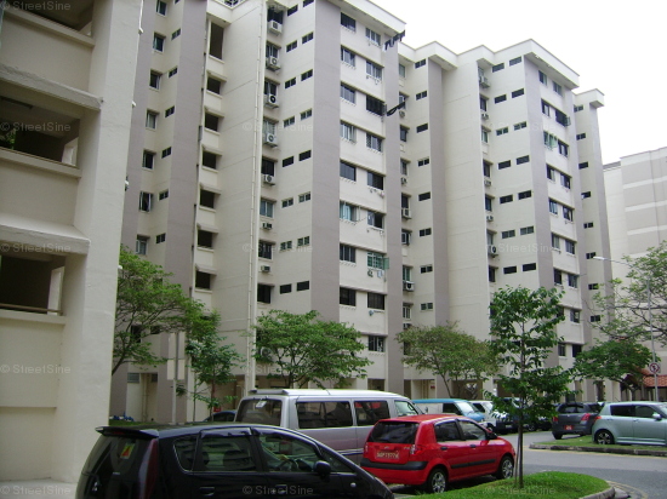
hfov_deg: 52.6
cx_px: 334
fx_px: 674
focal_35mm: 35
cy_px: 250
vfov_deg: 40.7
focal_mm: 5.95
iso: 50
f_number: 2.8
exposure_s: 1/162
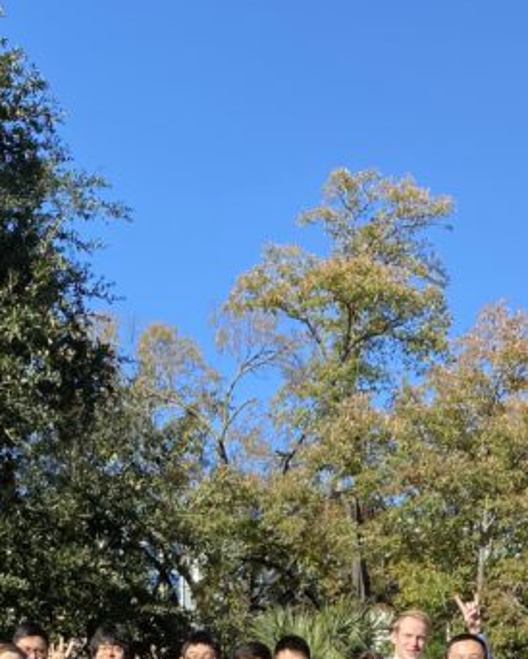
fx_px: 1483
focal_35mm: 76
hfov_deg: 20.1
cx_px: 183
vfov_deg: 22.8
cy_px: 819
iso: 32
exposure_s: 1/1838
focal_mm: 4.25
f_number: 1.8
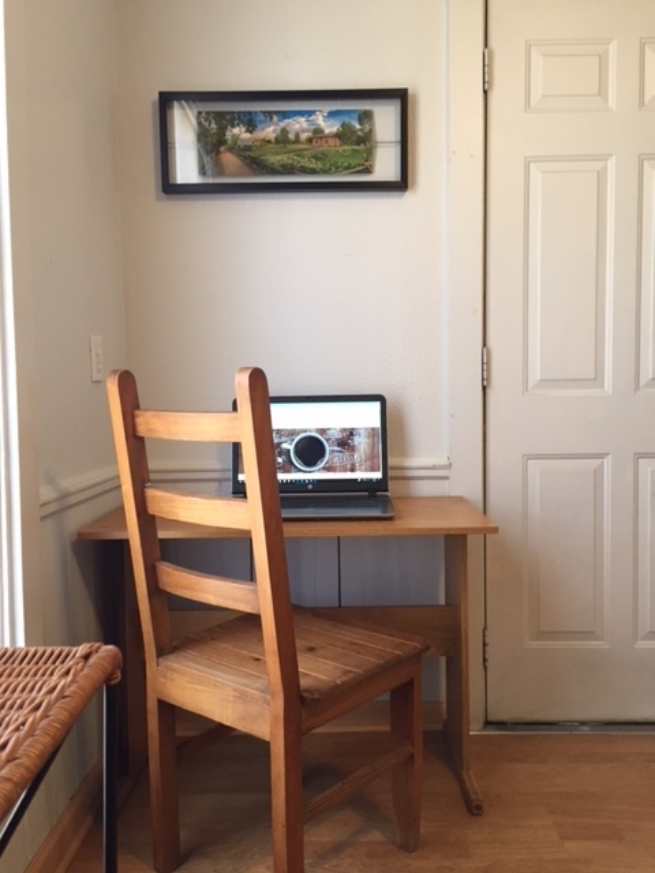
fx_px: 732
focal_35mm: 29
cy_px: 436
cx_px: 328
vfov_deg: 61.7
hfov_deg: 48.2
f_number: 2.2
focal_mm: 4.15
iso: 80
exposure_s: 1/30
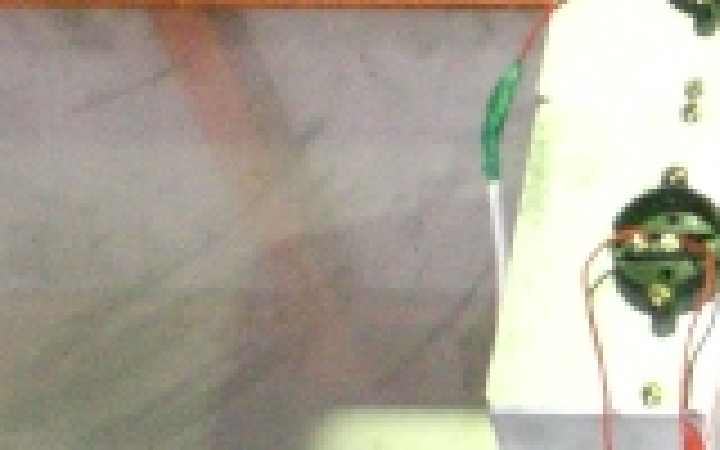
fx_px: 3159
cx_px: 1310
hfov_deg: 11.9
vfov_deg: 8.1
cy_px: 333
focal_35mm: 161
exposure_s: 1/15
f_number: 3.1
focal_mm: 6.3
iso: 800
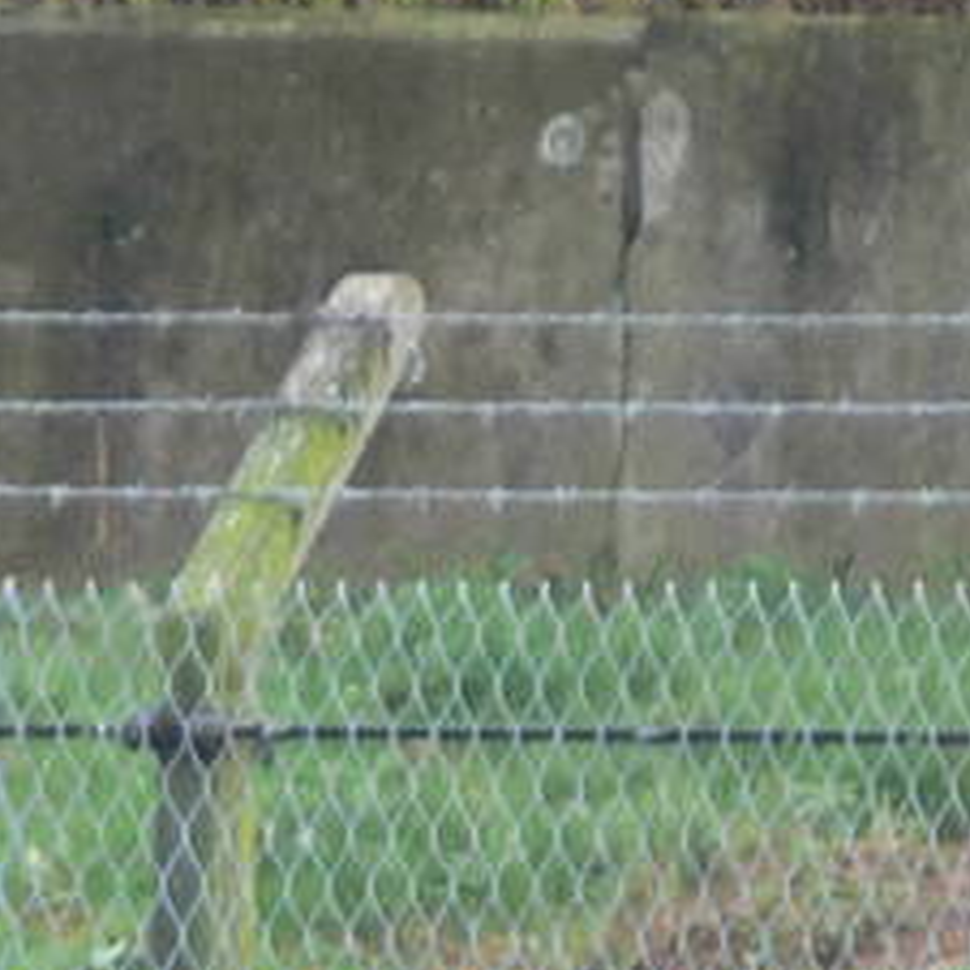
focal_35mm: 2629
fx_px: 83347
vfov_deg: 0.7
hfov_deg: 0.7
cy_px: 1652
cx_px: -652
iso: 80
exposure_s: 1/80
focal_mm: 88.8
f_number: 4
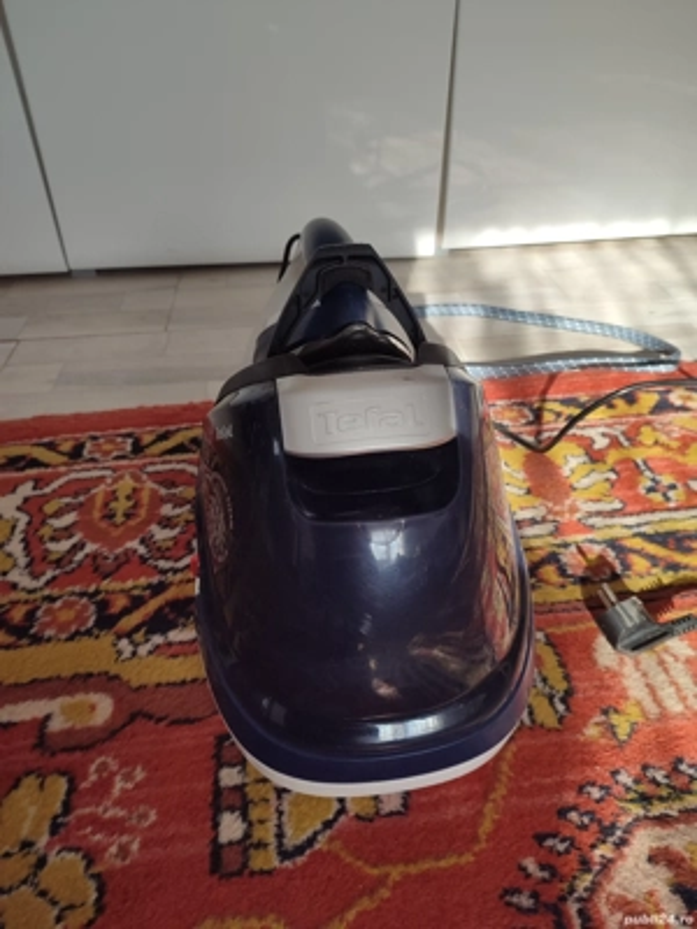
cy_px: 464
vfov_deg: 71.6
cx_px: 348
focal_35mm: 24
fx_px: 644
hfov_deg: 56.8
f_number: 1.89
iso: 67
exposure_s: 1/100
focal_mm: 5.89
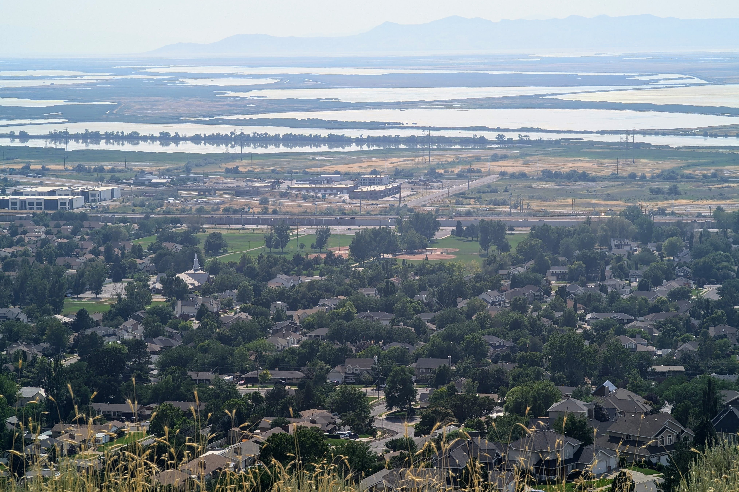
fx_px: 2278
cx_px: 369
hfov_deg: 18.4
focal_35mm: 111
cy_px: 249
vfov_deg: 12.3
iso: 38
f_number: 3.5
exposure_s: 1/719
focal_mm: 19
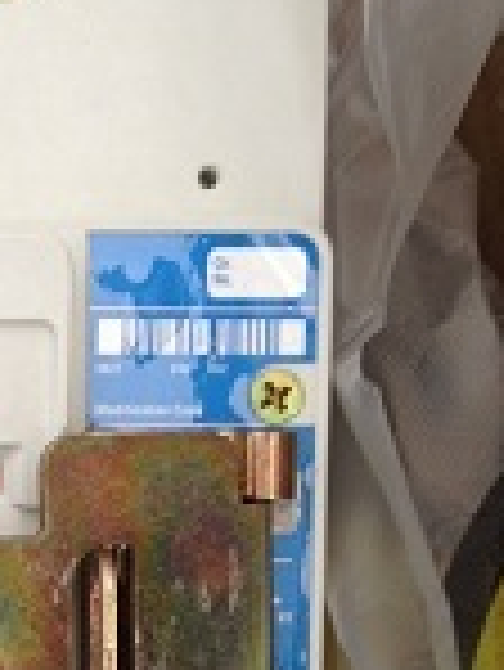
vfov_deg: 20.5
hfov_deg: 15.0
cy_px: 585
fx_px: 1822
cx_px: -153
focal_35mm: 94
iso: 64
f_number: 2.4
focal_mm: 4.28
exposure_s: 1/24
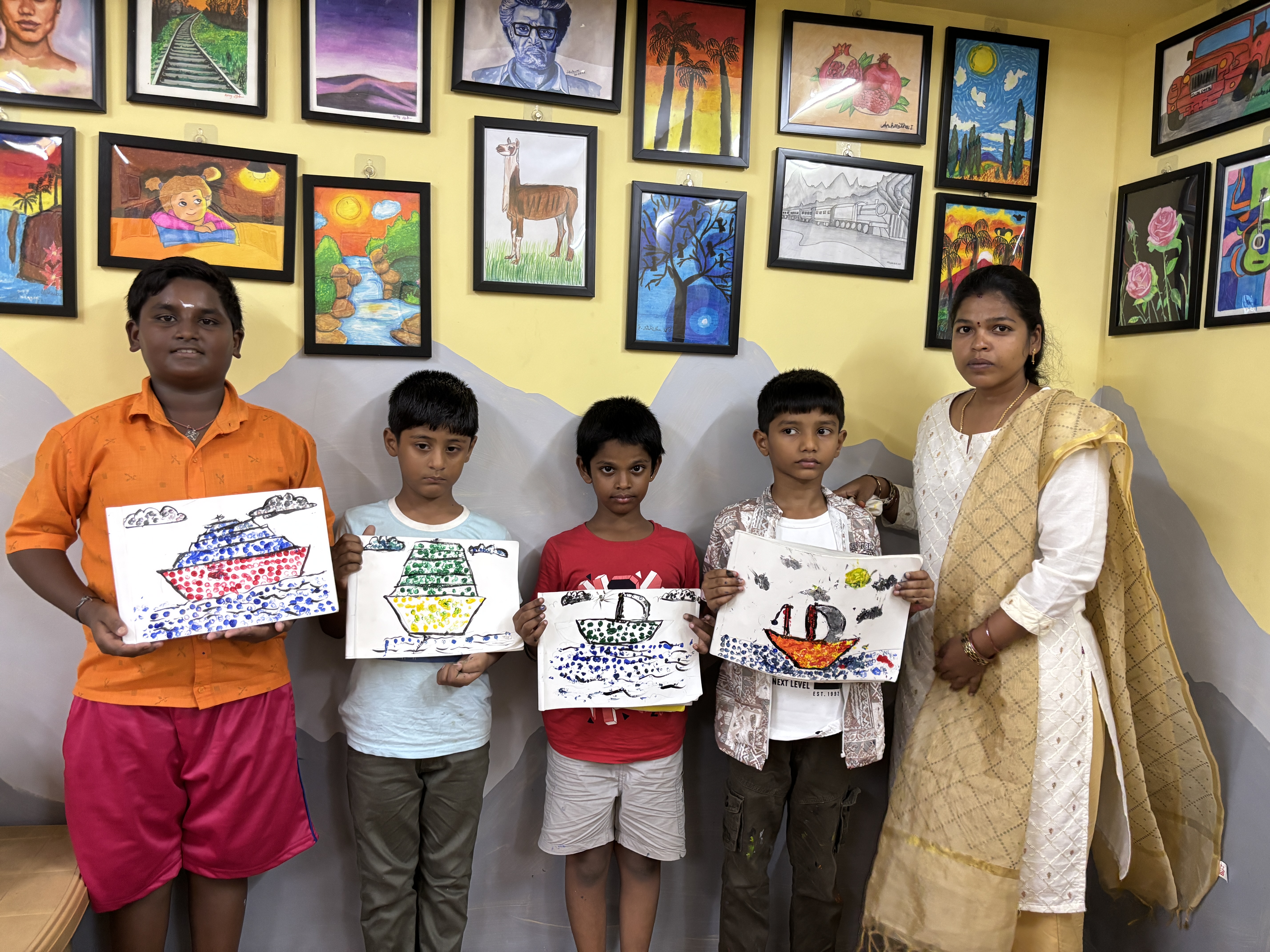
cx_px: 635
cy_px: 476
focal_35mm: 26
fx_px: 954
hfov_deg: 67.3
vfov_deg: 53.1
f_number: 1.6
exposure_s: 1/50
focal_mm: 5.96
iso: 320
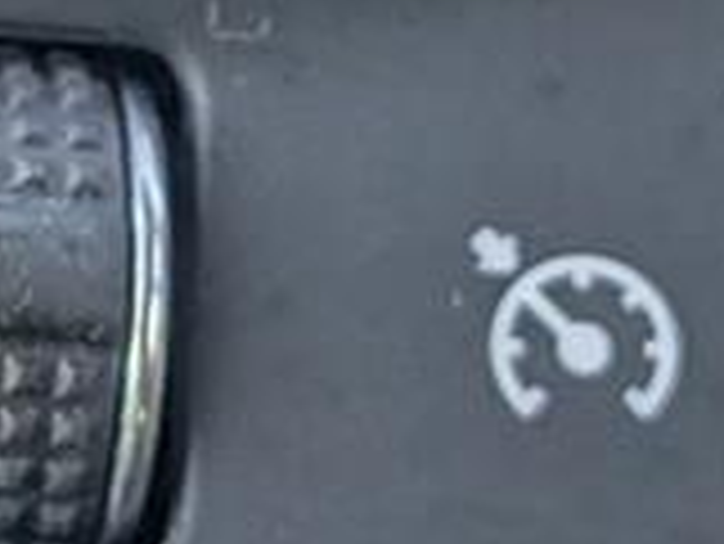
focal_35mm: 312
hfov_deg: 6.3
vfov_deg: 4.8
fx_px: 6530
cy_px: 126
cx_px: 103
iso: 33
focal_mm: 6.9
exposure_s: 1/83.3
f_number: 1.68
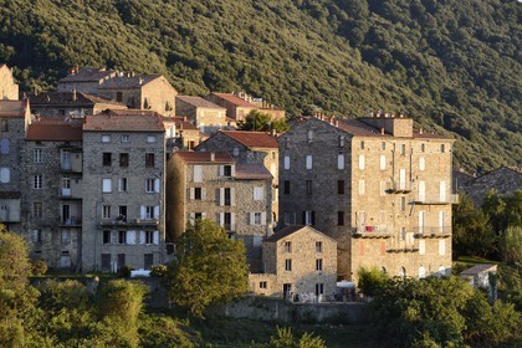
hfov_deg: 14.2
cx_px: 261
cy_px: 174
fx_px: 2102
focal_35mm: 145
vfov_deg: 9.5
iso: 400
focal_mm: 145
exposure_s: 1/250
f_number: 9
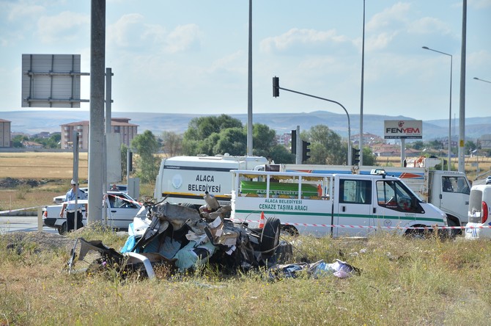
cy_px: 163
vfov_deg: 12.6
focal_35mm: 108
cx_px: 246
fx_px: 1470
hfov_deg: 19.0
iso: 500
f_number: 5.6
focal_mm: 72
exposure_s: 1/4000
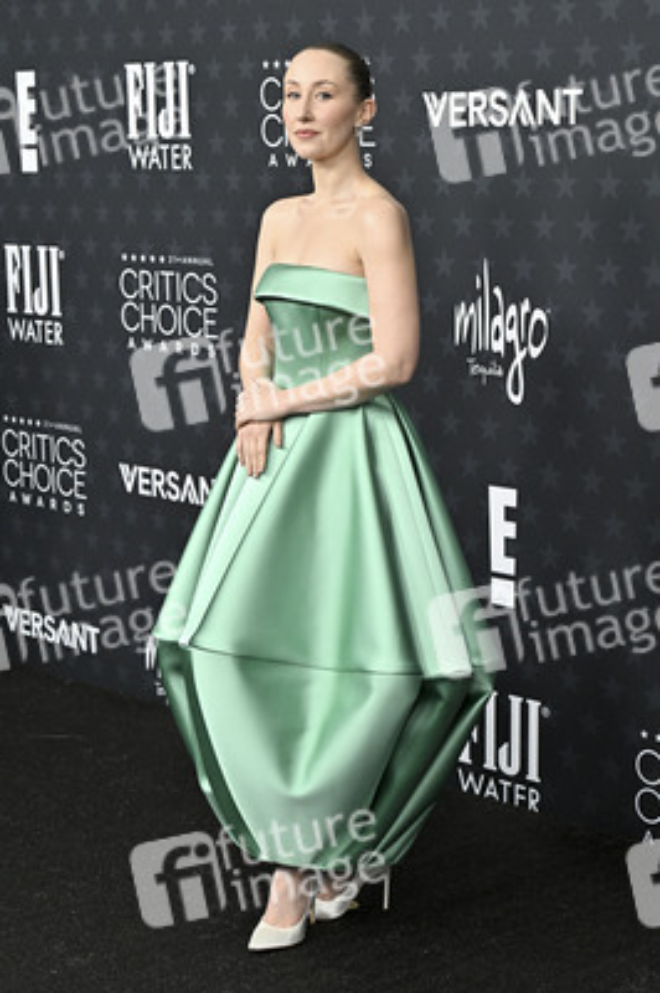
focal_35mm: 61
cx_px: 330
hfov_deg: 22.2
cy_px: 496
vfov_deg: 32.9
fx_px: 1680
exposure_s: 1/320
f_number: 5.6
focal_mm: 61
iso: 1250
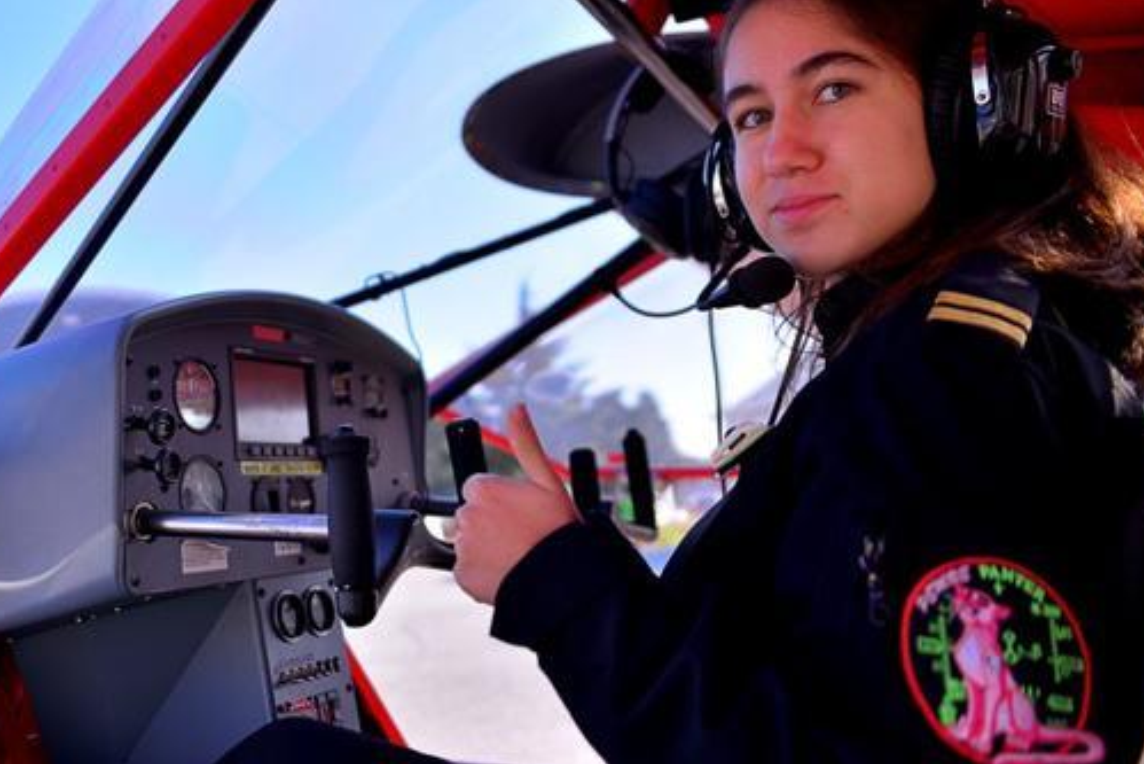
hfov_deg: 50.9
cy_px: 402
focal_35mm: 37
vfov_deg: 36.0
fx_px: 1176
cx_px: 374
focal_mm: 24
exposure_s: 1/3200
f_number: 2.8
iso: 320
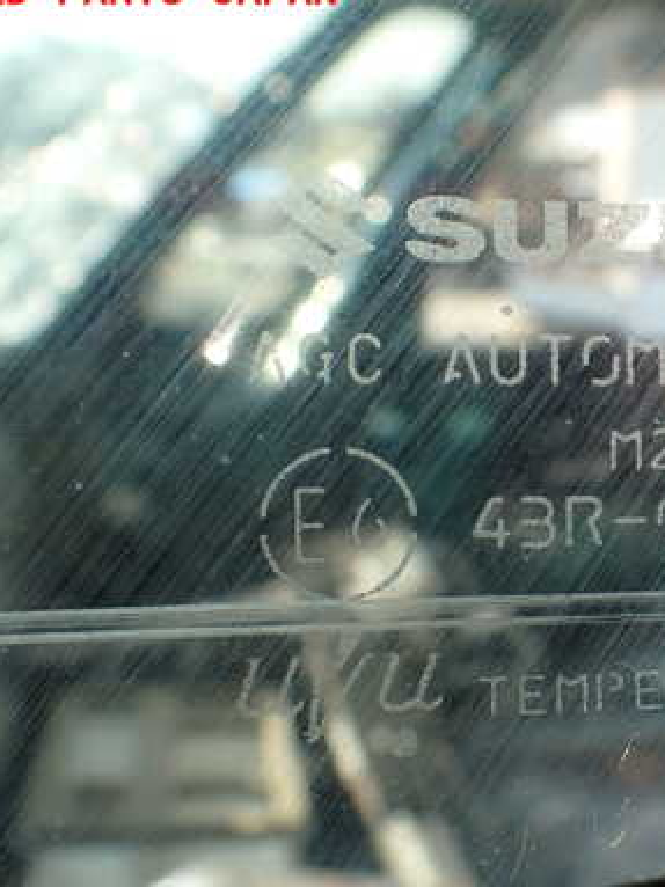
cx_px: 612
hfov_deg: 29.5
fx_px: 1205
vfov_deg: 40.4
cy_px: 482
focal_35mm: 47
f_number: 3.2
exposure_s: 1/200
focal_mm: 5.4
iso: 100
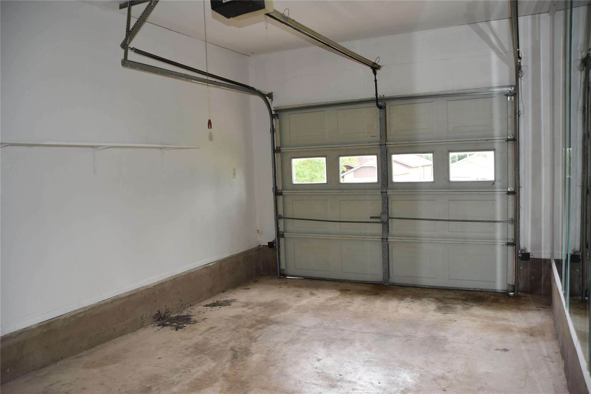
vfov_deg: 46.4
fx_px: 460
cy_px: 197
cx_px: 296
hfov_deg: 65.5
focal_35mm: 28
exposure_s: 1/100
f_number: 5
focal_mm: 28
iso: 800
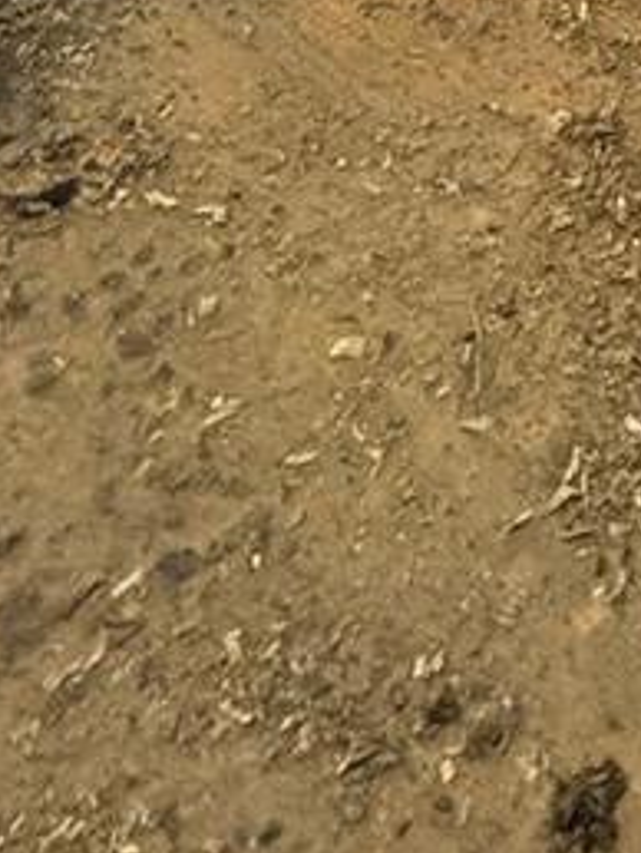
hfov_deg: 19.1
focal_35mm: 65
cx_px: 1028
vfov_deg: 16.0
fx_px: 1602
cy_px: -1121
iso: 400
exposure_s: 1/120
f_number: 2.2
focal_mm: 2.22
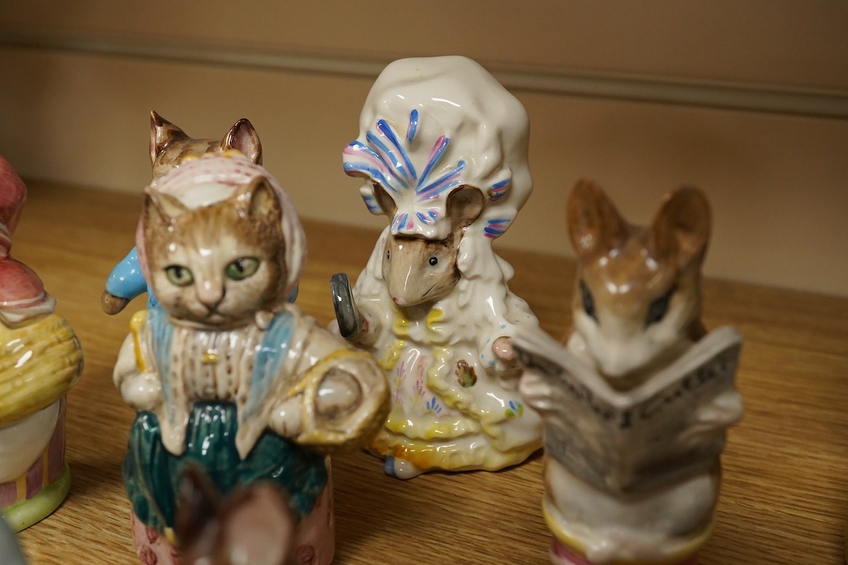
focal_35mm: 45
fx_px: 1060
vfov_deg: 29.9
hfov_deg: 43.6
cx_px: 424
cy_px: 282
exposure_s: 1/160
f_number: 10
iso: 2500
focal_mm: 30
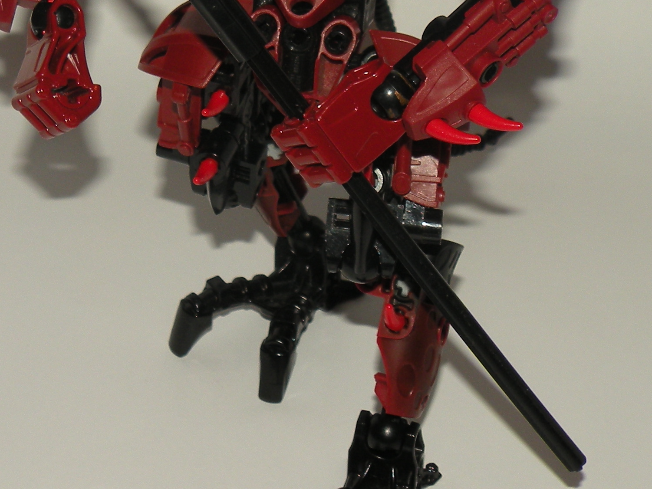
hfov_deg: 19.3
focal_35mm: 102
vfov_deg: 14.3
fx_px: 1921
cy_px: -5
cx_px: 327
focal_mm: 7.4
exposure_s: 1/60
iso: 64
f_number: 3.2
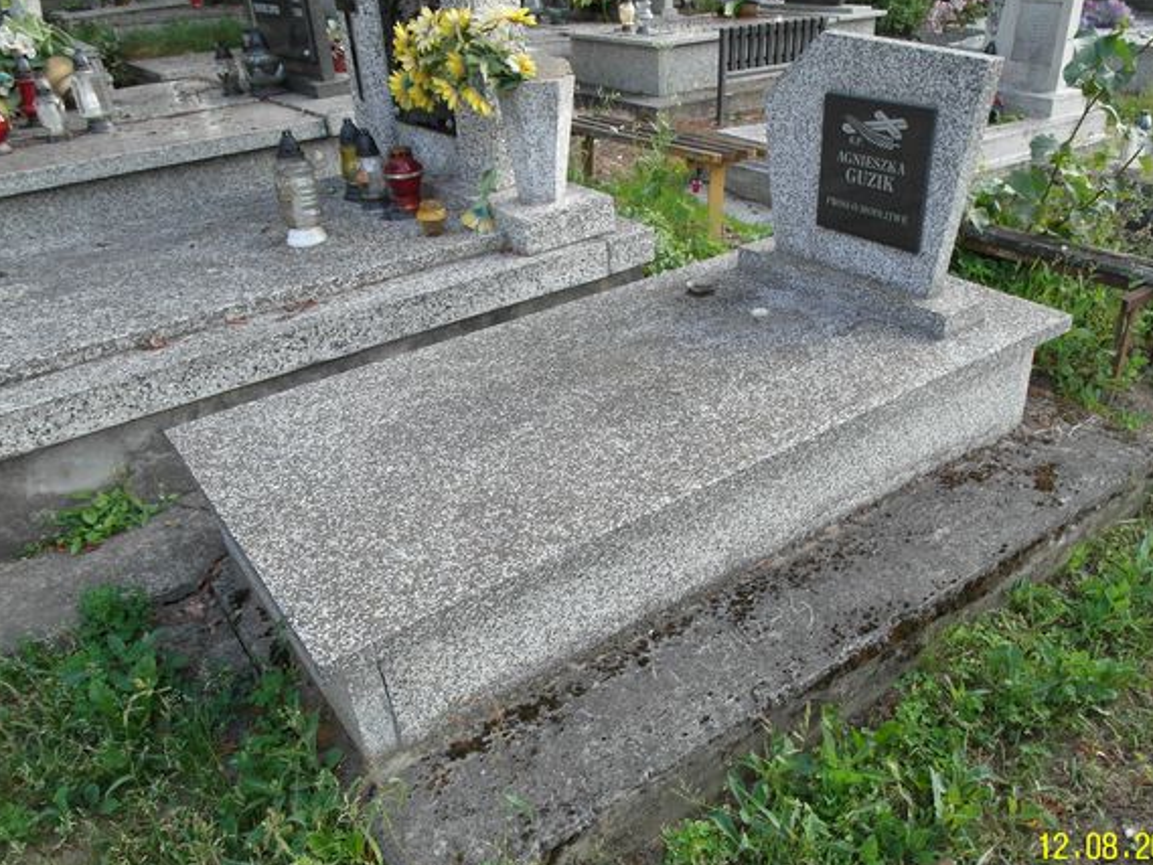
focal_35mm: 27
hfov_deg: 65.1
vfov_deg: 51.3
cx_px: 642
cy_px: 462
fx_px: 900
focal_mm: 5.2
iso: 100
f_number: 3.4
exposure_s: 1/90
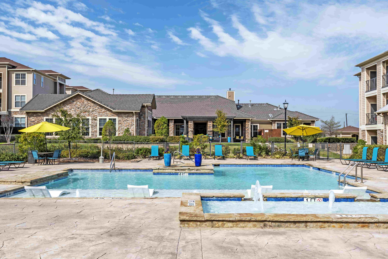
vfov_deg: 37.9
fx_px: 377
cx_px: 194
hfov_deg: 54.4
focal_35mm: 35
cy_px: 130
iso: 200
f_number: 8
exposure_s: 1/320
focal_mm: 35
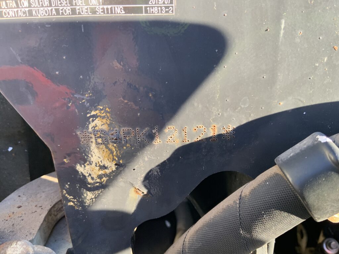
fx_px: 284
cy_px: 127
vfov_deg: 48.2
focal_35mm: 29
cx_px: 170
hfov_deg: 61.7
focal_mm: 3
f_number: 1.8
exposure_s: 1/110
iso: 64
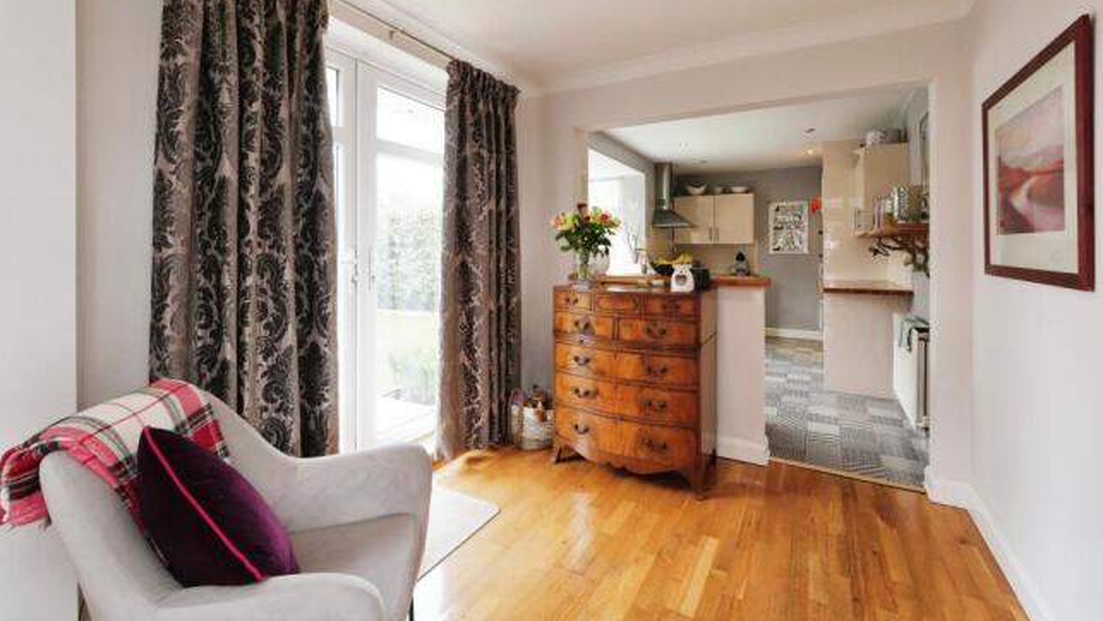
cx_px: 555
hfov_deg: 99.4
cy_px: 255
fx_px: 468
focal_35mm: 16
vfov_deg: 66.6
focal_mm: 10
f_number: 4
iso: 500
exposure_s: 1/125
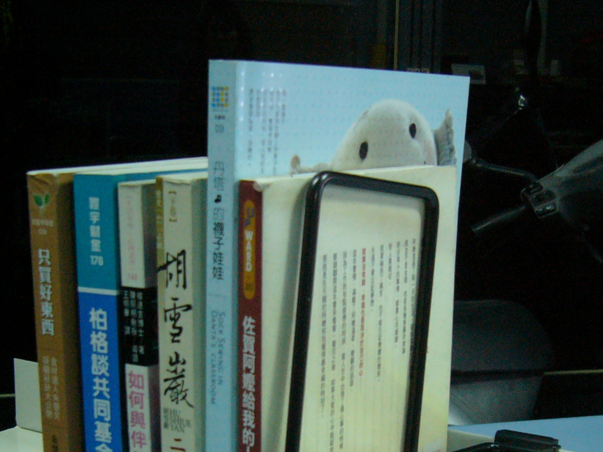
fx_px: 1028
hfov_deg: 32.7
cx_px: 327
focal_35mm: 59
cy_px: 361
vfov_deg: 24.4
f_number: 2.8
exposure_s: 1/15
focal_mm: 5.8
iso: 200
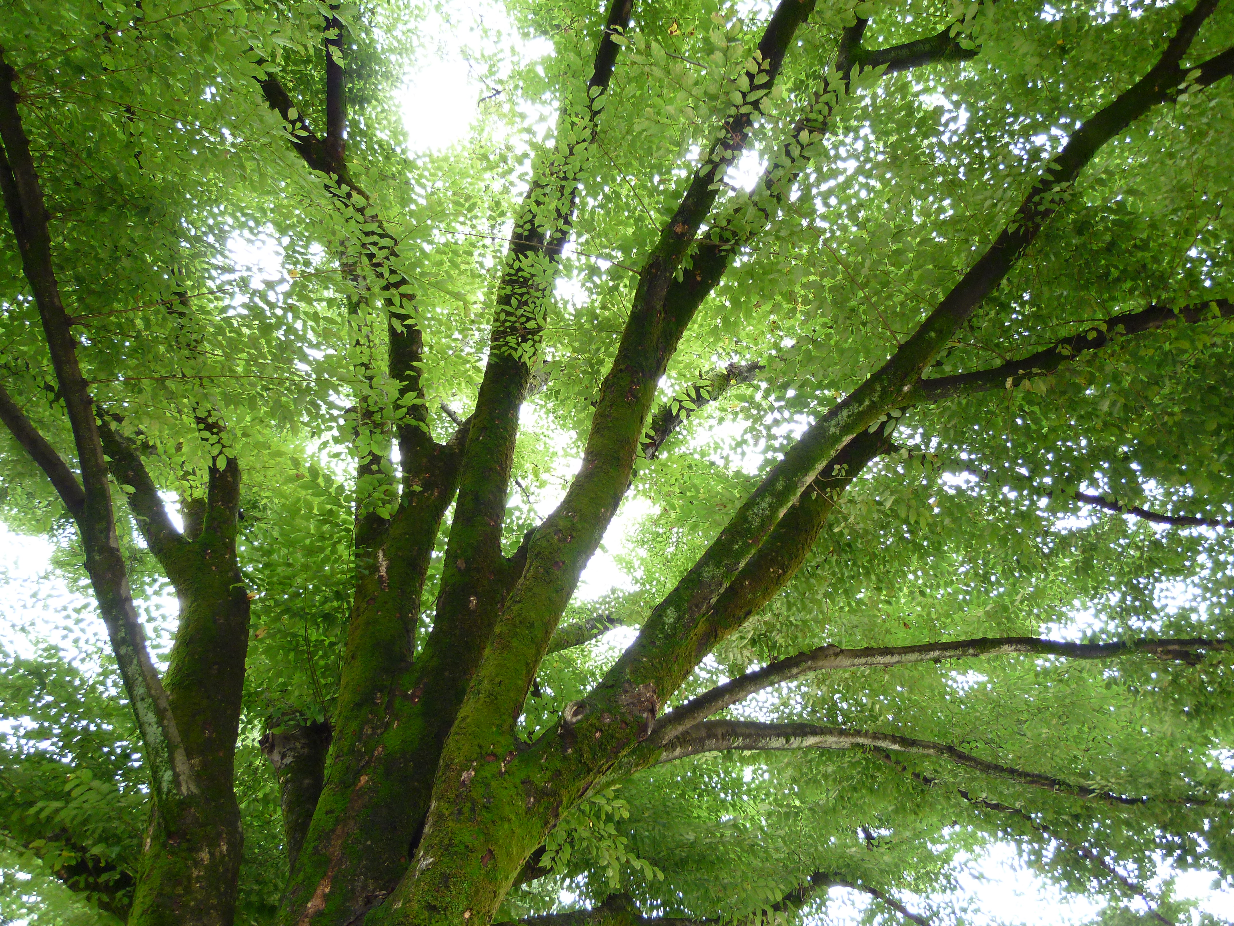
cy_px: 463
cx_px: 617
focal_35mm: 24
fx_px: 856
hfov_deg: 71.6
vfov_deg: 56.8
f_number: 2.2
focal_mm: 4.3
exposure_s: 1/60
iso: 100
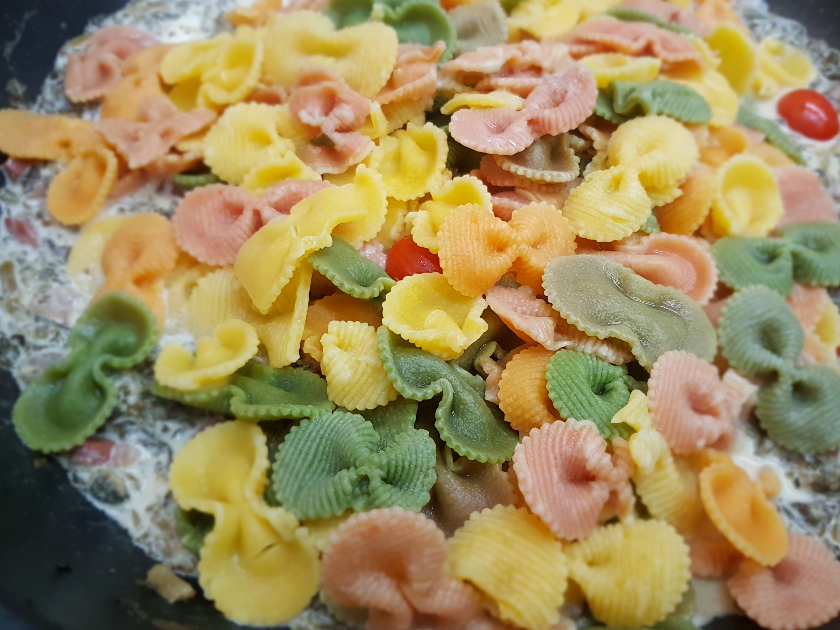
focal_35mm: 29
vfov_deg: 48.2
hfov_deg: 61.6
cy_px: 289
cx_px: 457
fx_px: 704
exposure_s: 1/50
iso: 160
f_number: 1.7
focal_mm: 4.2
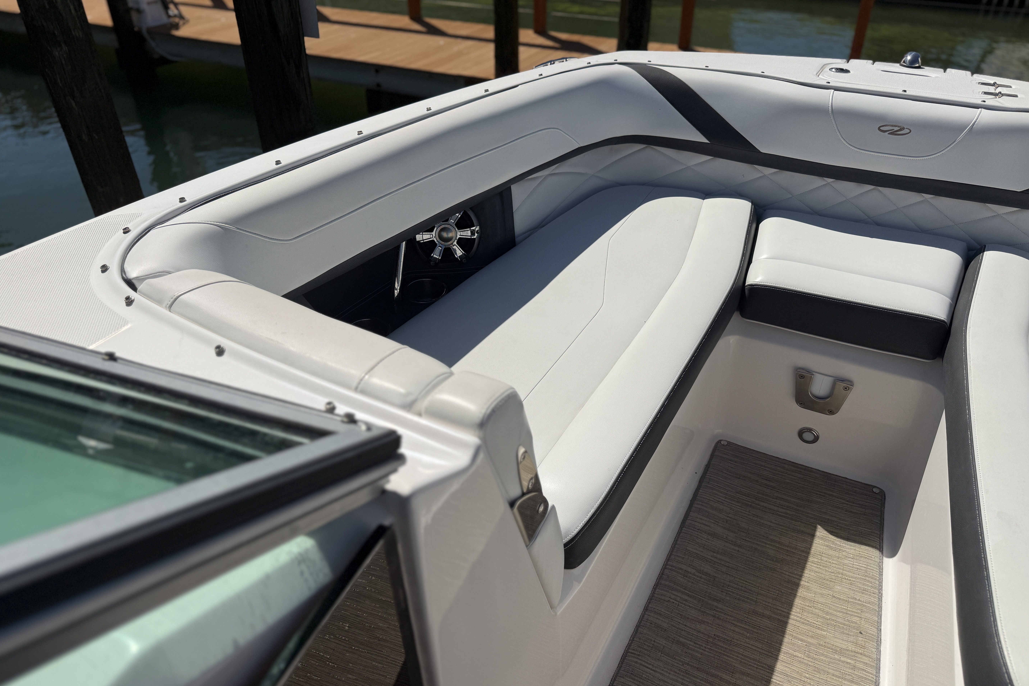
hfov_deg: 71.5
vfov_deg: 51.3
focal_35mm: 25
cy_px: 334
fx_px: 715
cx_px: 514
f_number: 1.78
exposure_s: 1/17544
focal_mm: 6.76
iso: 64
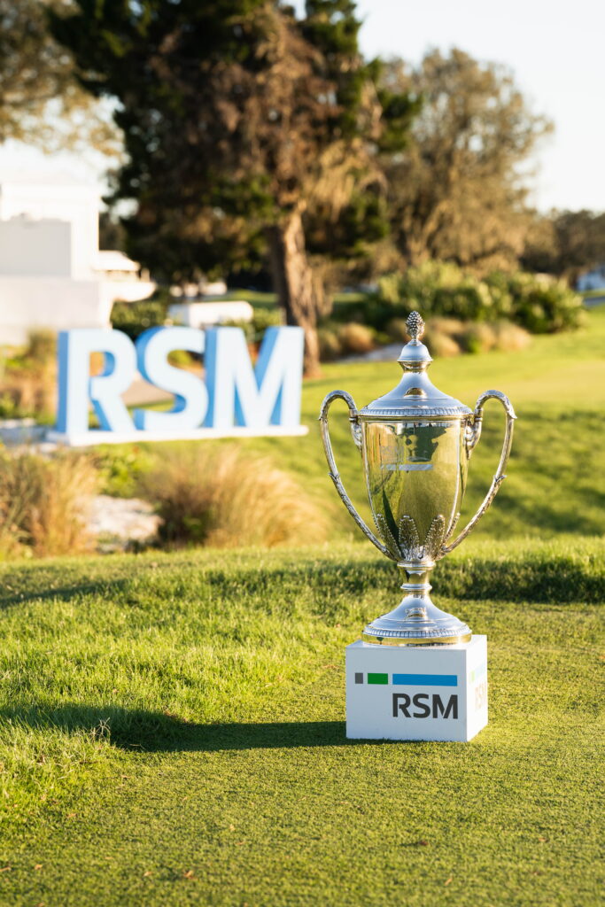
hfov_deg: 13.3
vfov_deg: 19.8
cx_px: 302
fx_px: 2595
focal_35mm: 103
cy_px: 454
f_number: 6.3
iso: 200
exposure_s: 1/500
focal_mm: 103
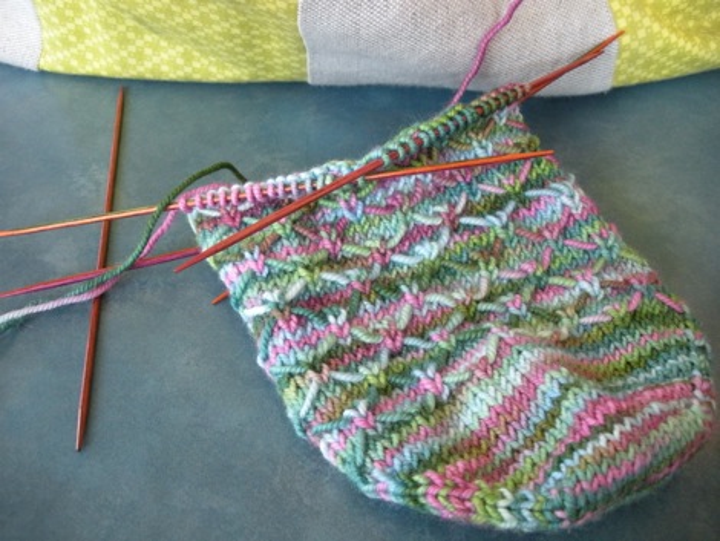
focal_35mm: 36
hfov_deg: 51.3
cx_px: 360
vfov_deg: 39.7
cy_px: 270
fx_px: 749
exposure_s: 1/55
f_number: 3.5
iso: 400
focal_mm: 6.3
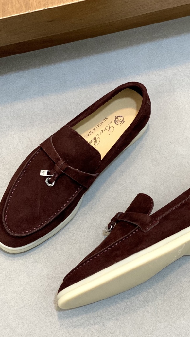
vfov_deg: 26.8
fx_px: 708
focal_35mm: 79
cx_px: 100
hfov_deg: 15.3
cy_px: 194
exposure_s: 1/100
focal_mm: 6
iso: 200
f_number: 2
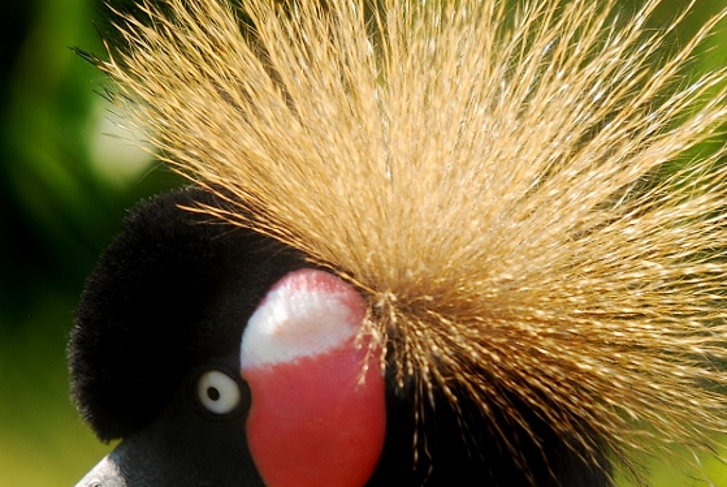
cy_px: 262
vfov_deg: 1.1
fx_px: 24420
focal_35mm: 1208
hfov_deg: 1.7
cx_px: 388
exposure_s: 1/350
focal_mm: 500
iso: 400
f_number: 6.3
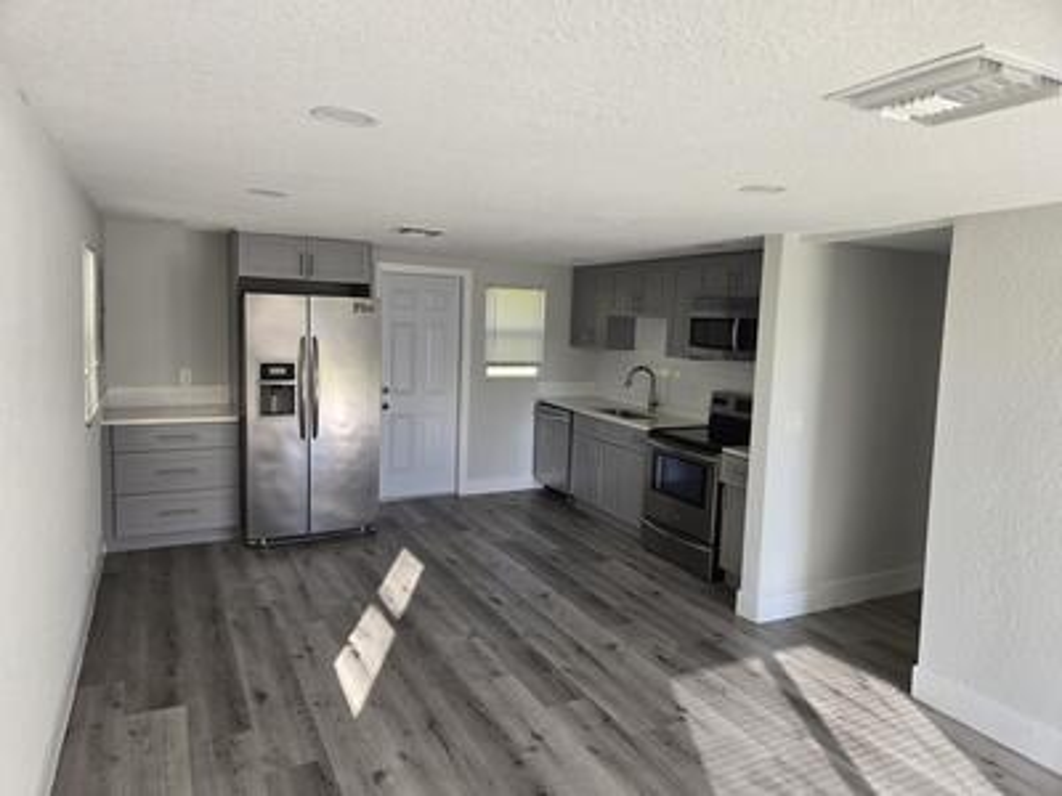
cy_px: 398
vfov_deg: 58.9
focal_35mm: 23
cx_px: 531
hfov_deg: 73.9
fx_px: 706
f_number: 1.8
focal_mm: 5.4
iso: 50
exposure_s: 1/180
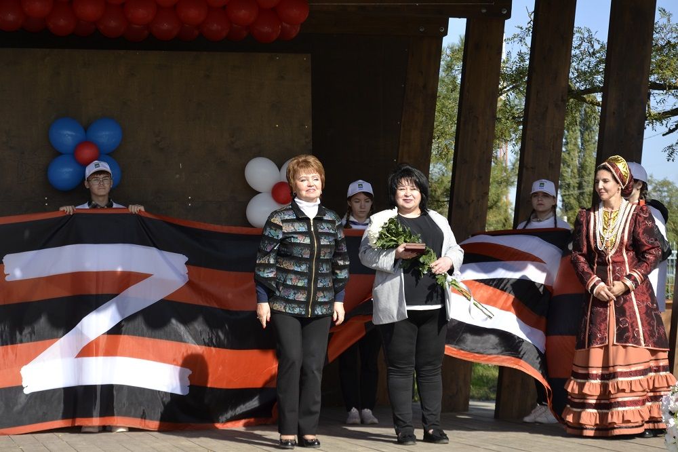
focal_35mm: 93
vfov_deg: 14.7
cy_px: 226
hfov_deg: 21.9
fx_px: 1751
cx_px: 339
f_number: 8
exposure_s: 1/200
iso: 100
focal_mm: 62
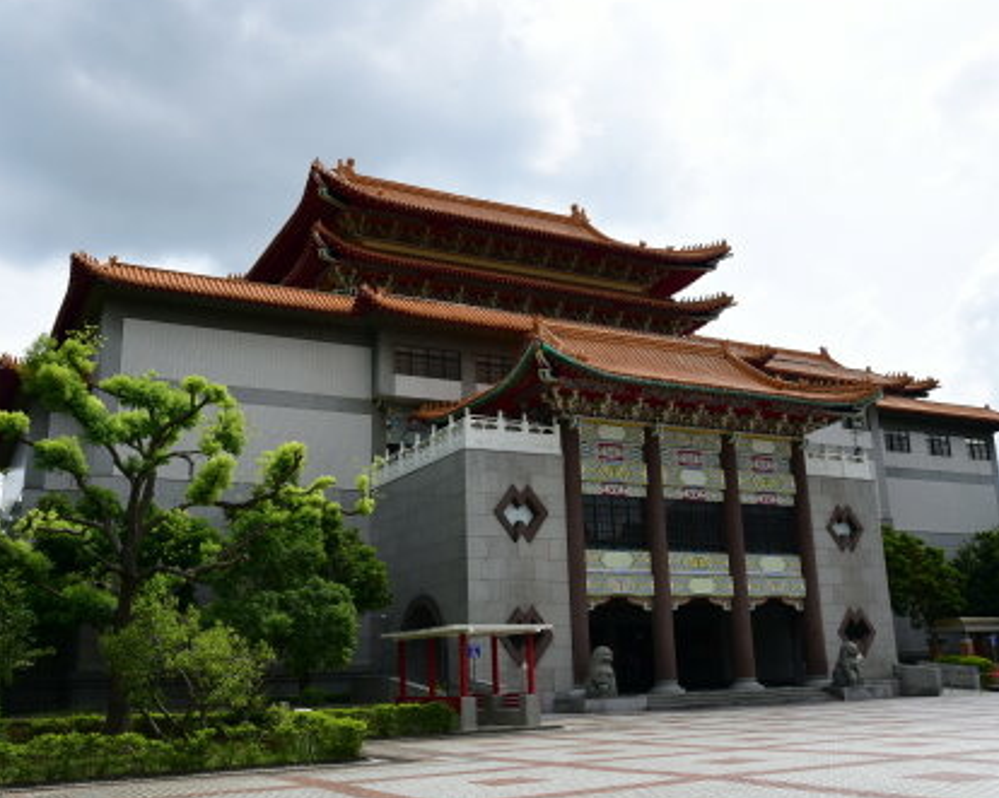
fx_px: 1064
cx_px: 497
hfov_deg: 50.3
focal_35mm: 36
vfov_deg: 41.1
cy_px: 395
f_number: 8
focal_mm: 31
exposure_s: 1/250
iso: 100
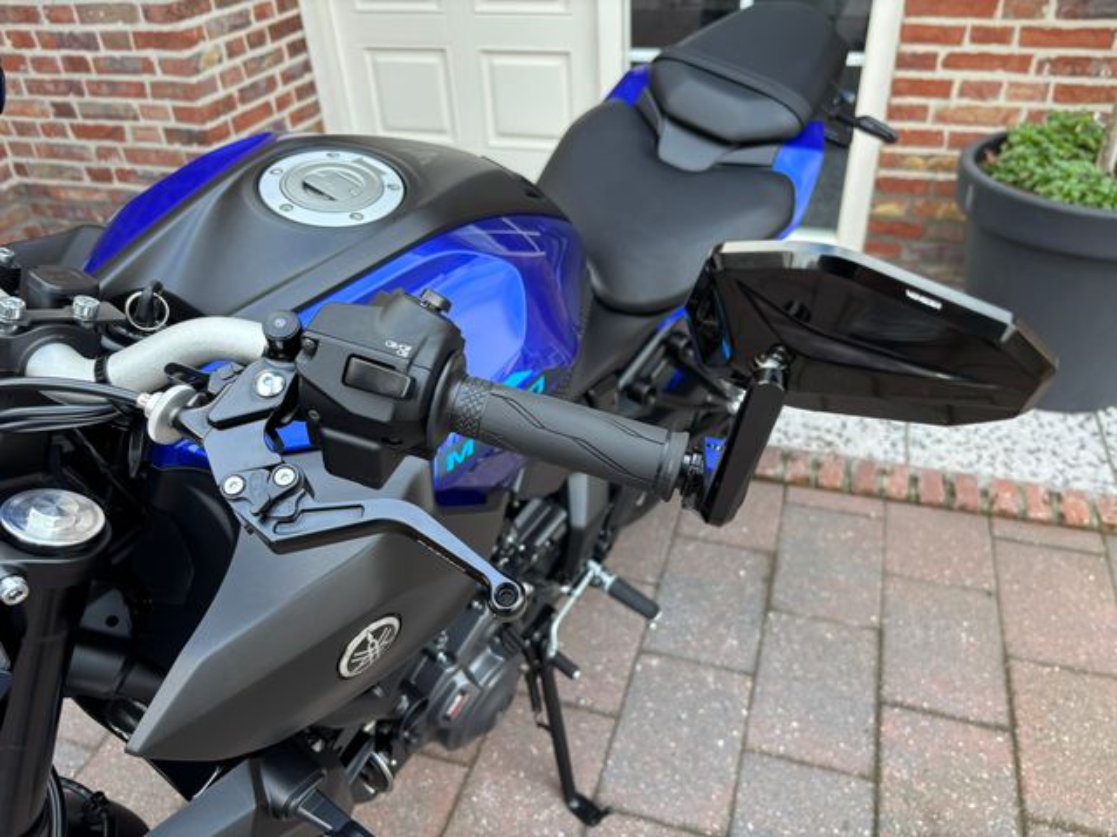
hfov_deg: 67.3
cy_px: 418
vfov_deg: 53.1
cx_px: 558
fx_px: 839
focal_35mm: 26
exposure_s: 1/121
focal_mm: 5.96
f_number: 1.6
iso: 80
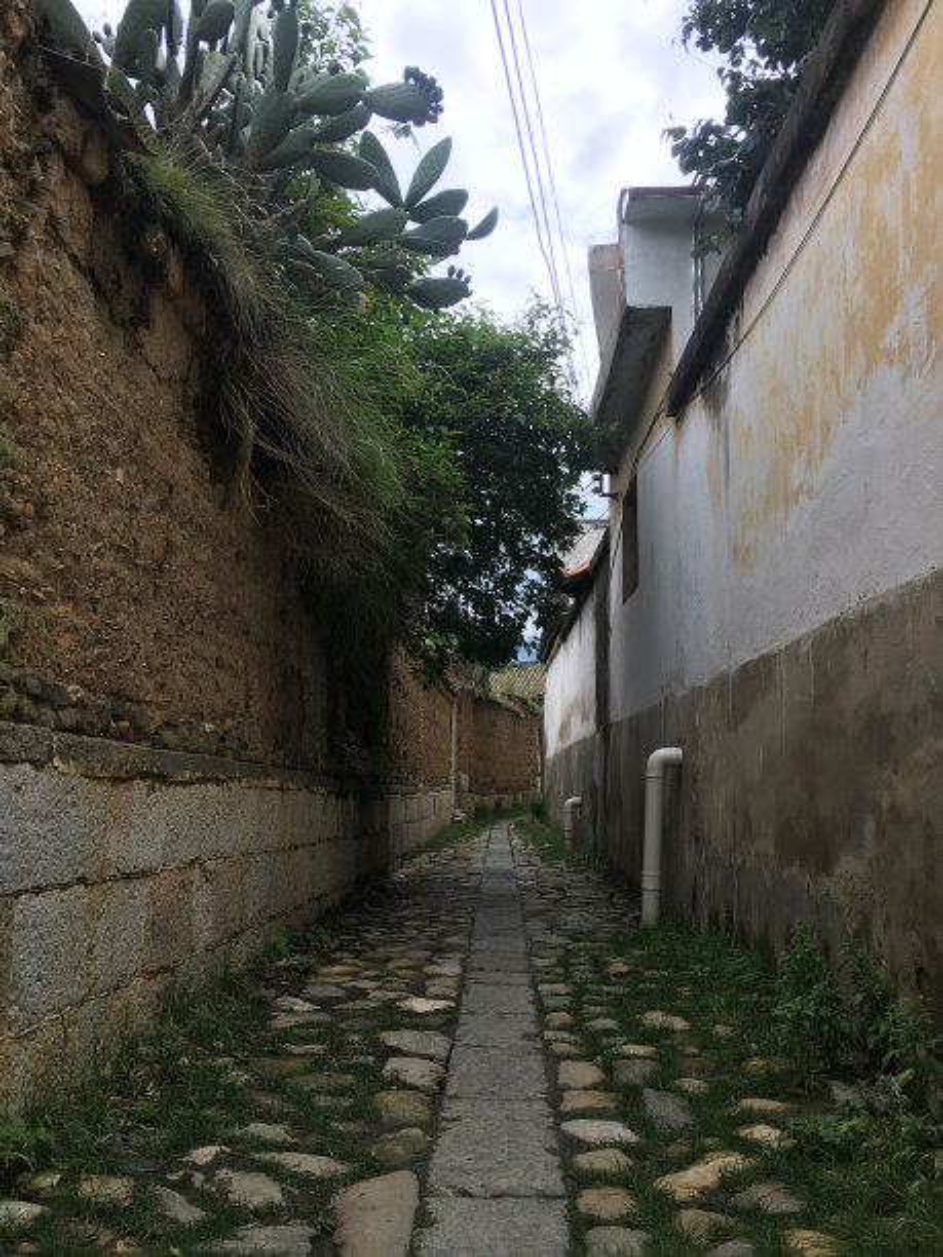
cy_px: 628
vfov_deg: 61.7
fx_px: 1053
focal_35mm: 29
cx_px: 472
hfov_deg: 48.2
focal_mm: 4.15
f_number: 2.2
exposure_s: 1/705
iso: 25
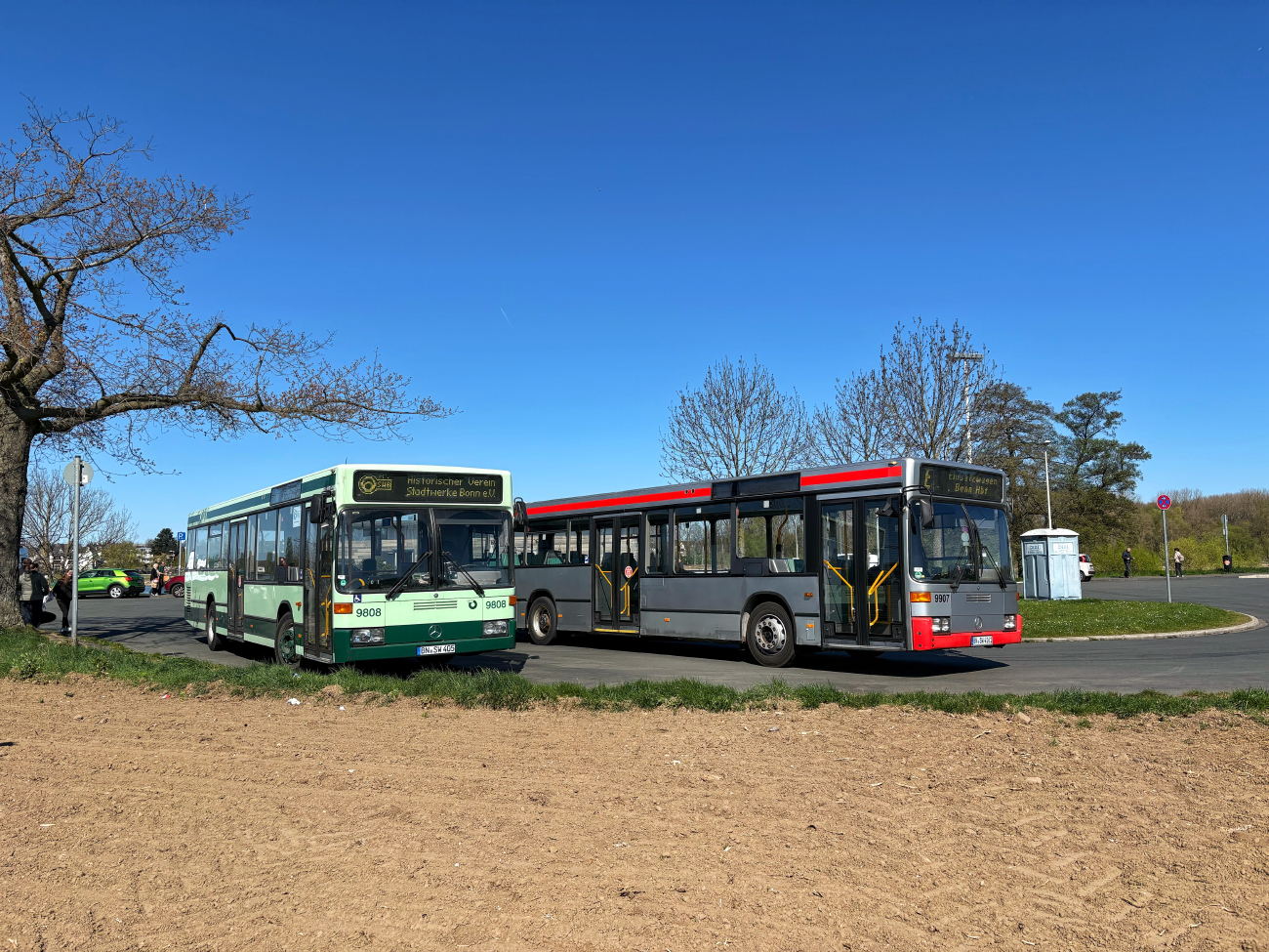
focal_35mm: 26
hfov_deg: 67.3
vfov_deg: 53.1
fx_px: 953
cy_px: 476
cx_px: 634
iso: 50
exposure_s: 1/4065
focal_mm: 5.96
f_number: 1.6
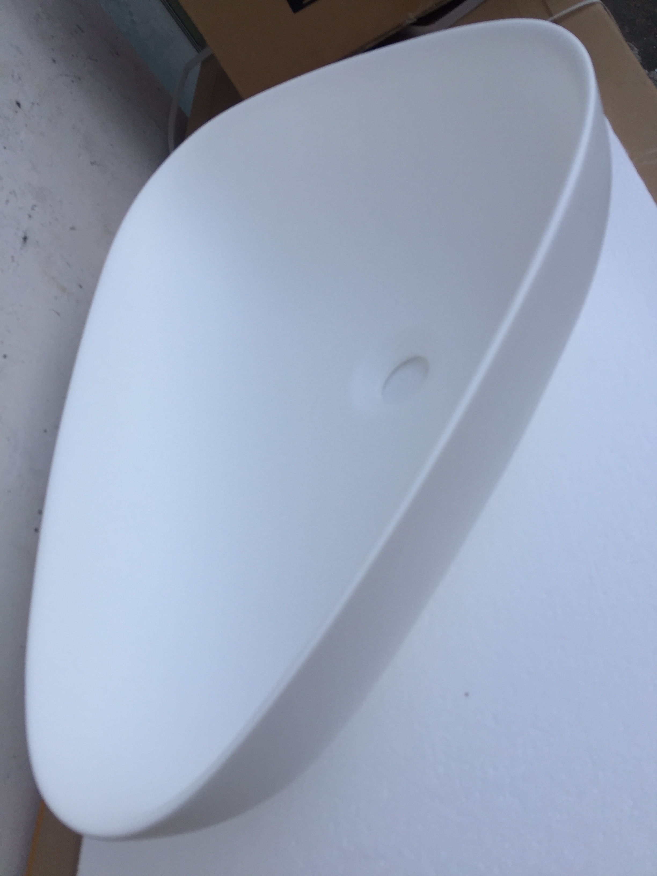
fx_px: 734
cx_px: 328
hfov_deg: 48.2
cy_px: 438
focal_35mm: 29
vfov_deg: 61.7
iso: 32
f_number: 2.2
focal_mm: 4.15
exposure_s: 1/127
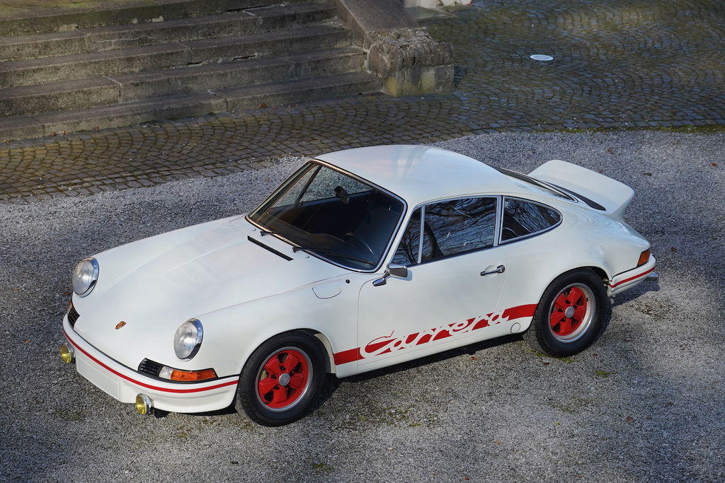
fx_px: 2054
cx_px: 362
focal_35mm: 102
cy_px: 242
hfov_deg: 20.0
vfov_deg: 13.4
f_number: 4
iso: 100
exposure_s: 1/160
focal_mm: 68
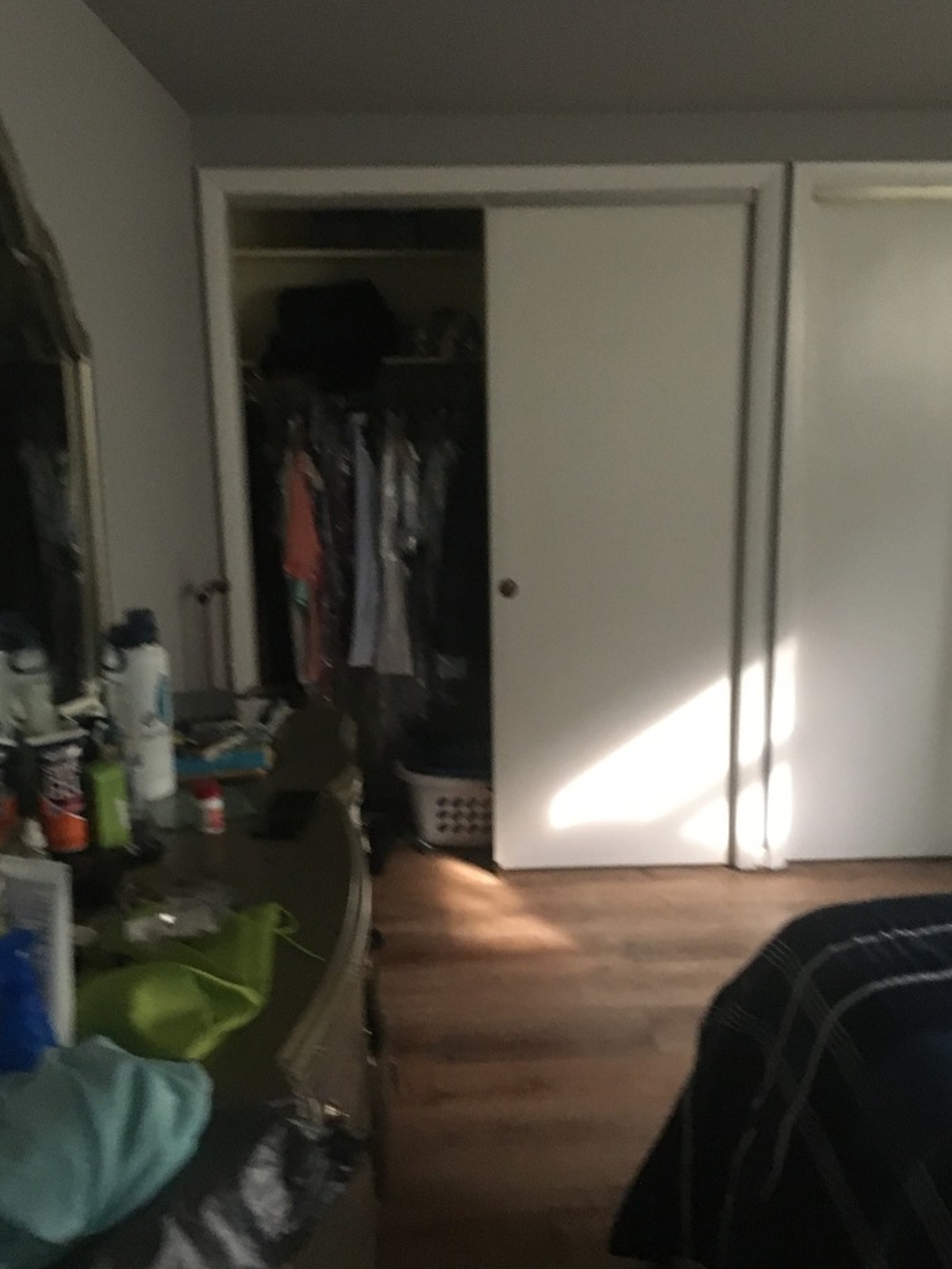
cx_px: 471
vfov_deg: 55.3
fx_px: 1210
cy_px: 603
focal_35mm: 33
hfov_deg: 43.0
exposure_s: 1/15
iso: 250
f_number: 2.2
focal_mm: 4.15
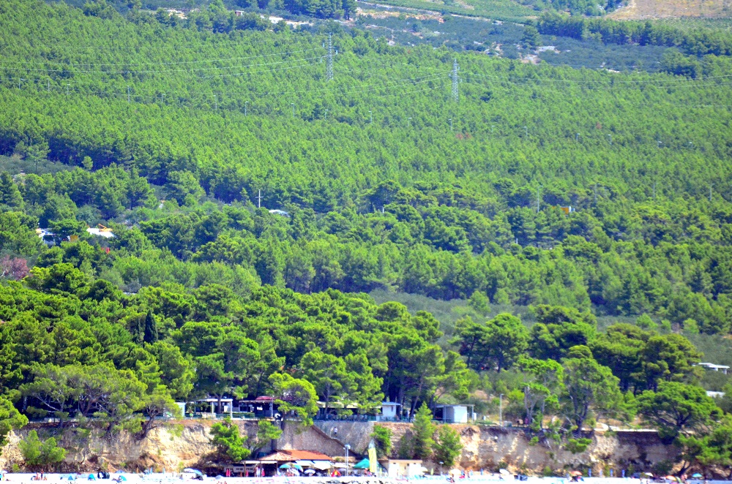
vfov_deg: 3.0
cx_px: 366
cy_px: 242
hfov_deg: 4.6
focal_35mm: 450
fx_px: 9130
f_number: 5.6
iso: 2000
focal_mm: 300
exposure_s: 1/5000
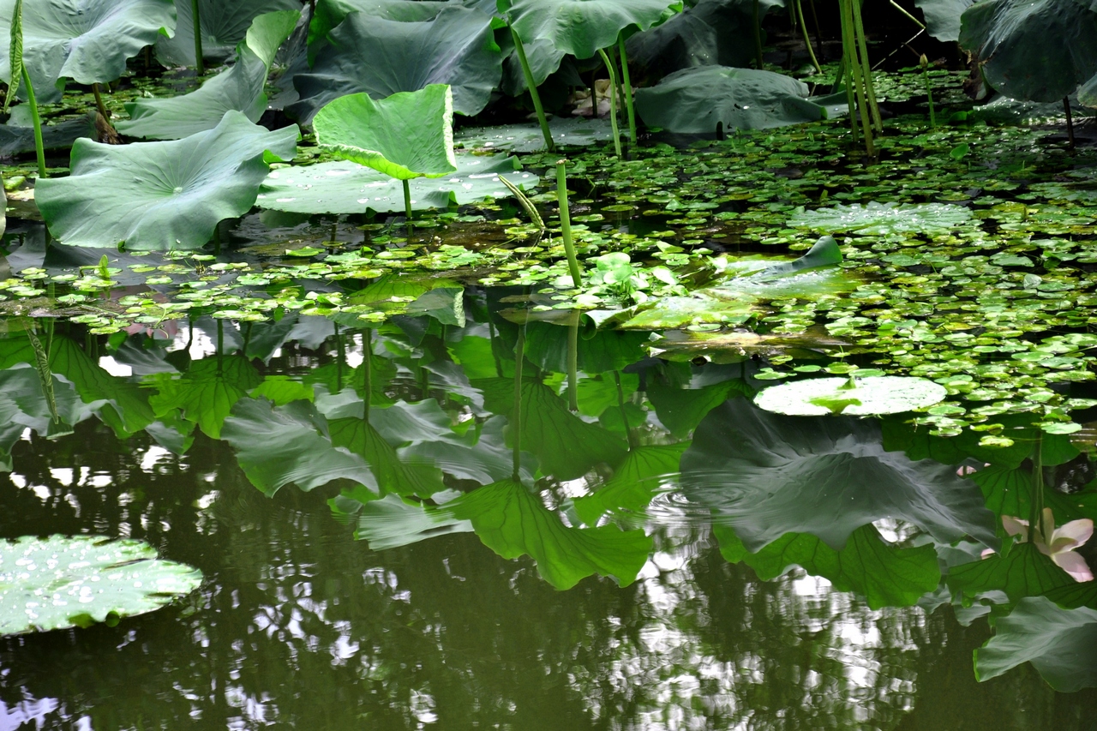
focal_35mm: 158
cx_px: 548
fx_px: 4798
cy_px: 366
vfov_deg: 8.7
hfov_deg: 13.0
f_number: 6.3
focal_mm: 105
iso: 200
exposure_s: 1/200
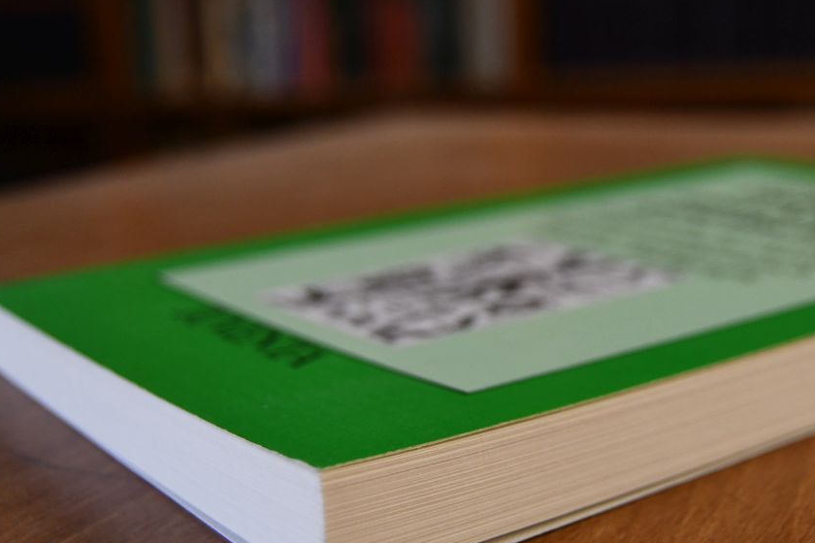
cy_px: 257
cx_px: 574
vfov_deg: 22.6
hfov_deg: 33.0
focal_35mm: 60
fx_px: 1358
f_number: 3.8
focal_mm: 24
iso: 800
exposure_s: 1/160
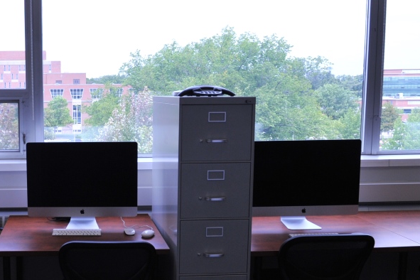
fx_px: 513
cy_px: 150
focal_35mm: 44
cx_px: 74
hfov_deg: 42.2
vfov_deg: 30.5
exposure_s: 1/250
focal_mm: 26
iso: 1000
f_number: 8
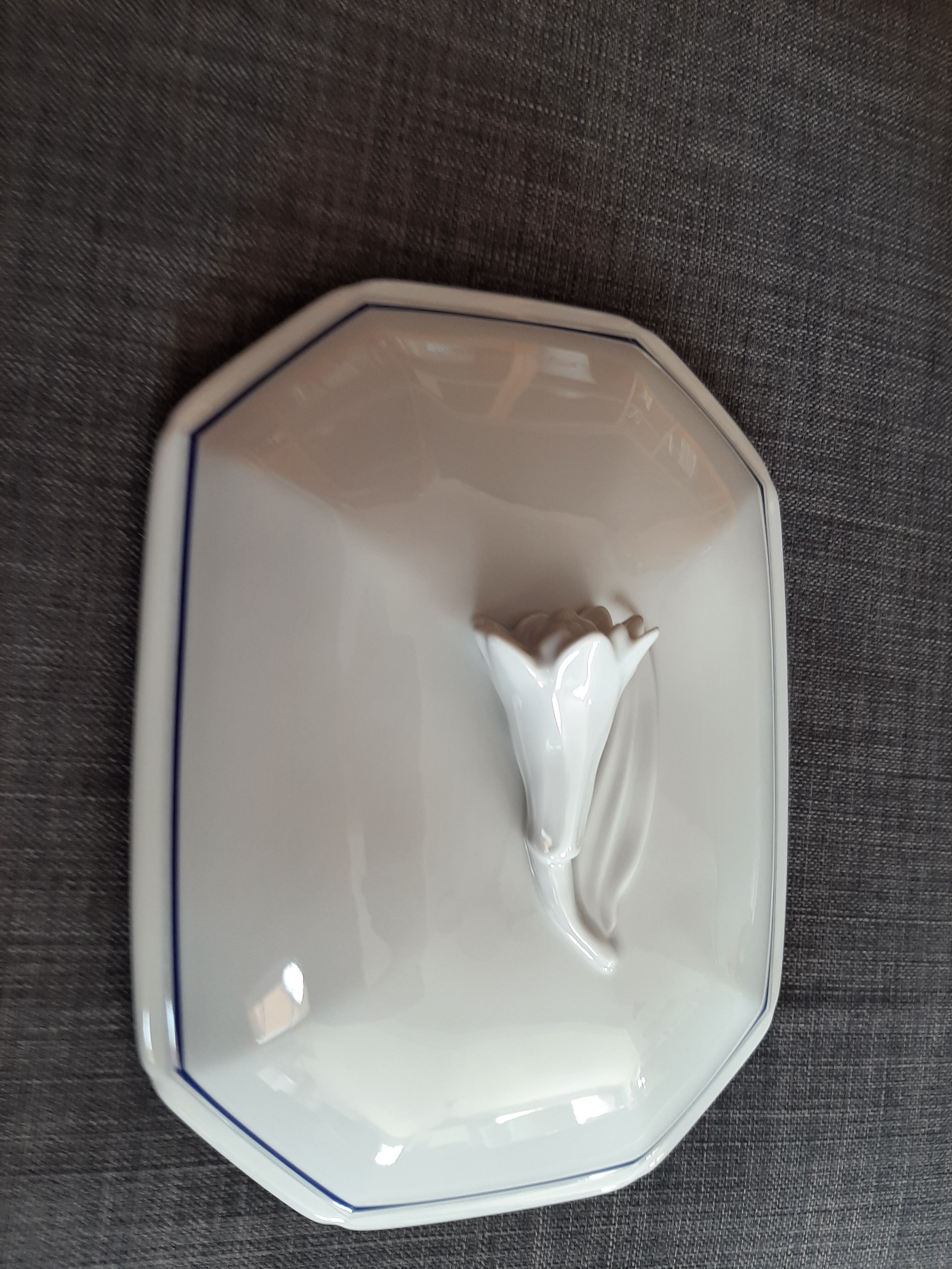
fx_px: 953
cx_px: 476
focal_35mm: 26
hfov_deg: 53.1
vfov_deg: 67.3
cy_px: 634
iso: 40
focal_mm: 3.93
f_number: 1.7
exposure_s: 1/50
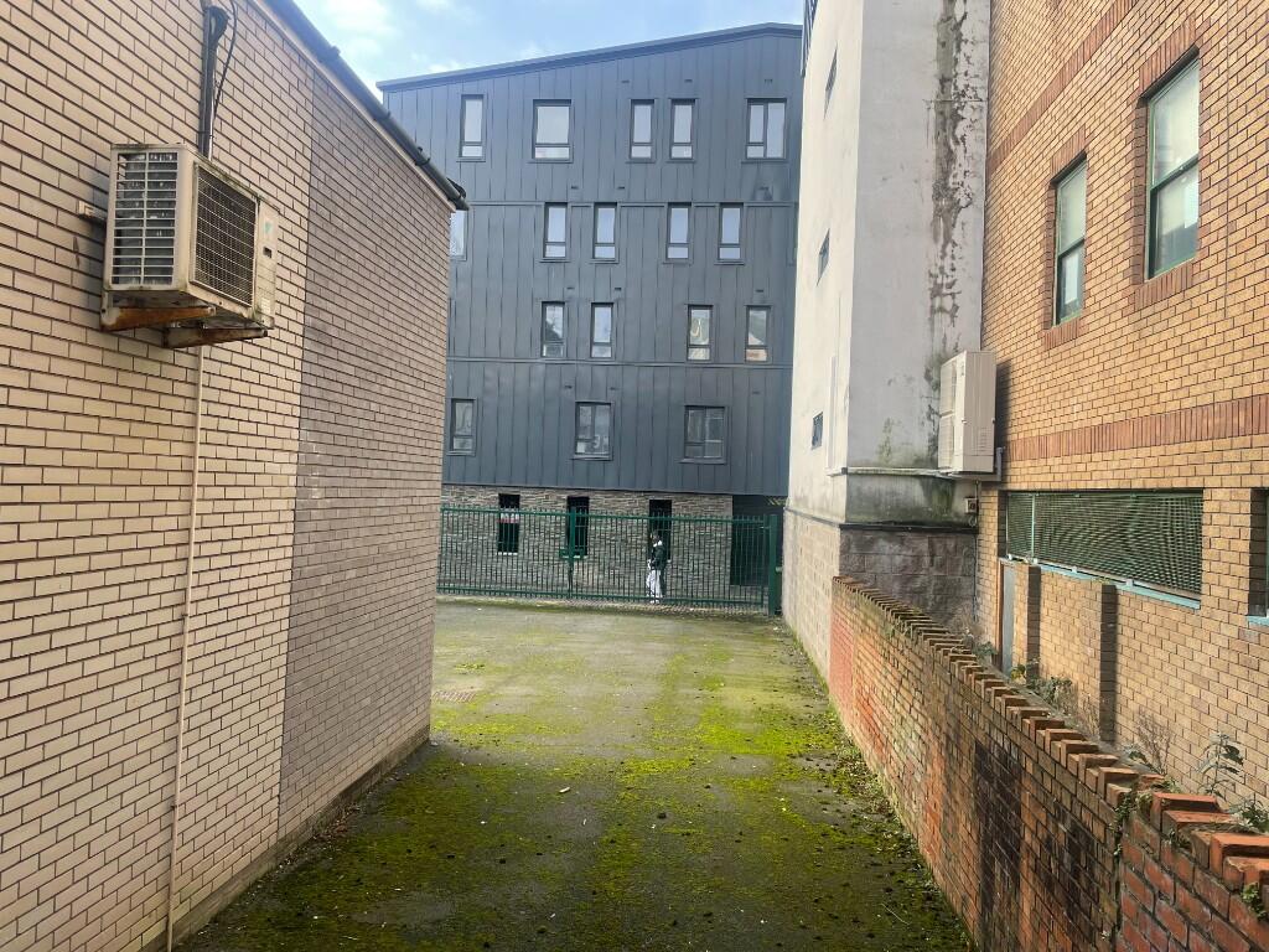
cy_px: 476
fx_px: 953
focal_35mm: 26
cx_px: 634
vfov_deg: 53.1
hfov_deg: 67.3
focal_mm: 4.2
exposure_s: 1/349
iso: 32
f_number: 1.6
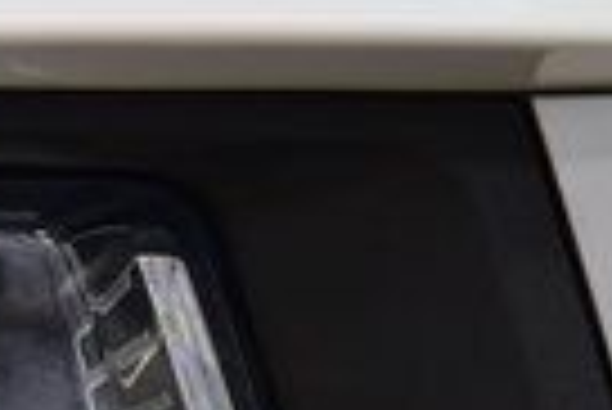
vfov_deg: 2.8
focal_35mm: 493
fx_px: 8390
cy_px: 782
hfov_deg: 4.2
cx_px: -68
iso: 1000
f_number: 7.1
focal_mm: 70
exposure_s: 1/30
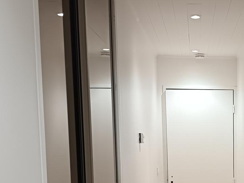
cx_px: 222
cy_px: 192
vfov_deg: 21.6
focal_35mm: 65
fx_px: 458
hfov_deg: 28.6
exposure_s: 1/50
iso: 848
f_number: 1.75
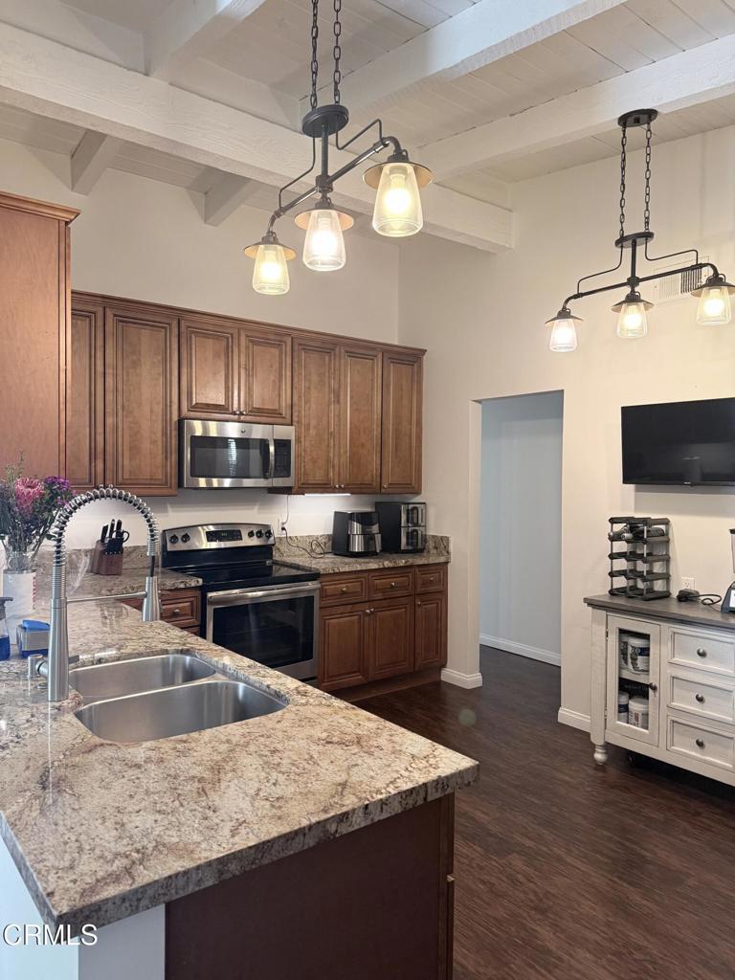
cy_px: 490
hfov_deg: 56.8
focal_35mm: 24
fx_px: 679
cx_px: 368
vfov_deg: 71.6
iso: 250
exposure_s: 1/60
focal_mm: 6.76
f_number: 1.78
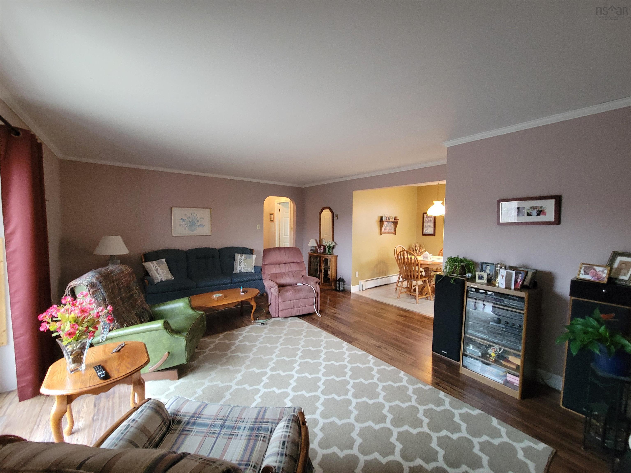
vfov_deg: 89.9
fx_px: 237
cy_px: 236
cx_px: 316
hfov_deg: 106.2
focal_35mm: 13
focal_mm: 2.2
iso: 400
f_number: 2.2
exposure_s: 1/30
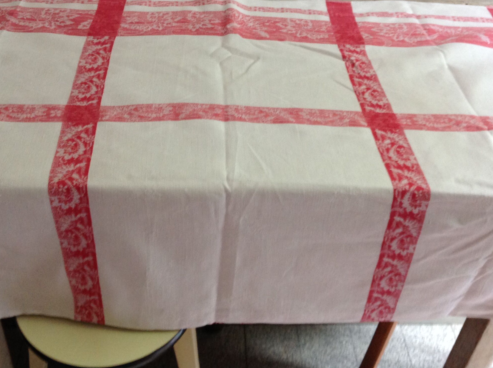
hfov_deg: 41.3
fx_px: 654
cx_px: 242
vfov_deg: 31.2
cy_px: 128
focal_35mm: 46
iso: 125
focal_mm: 4.28
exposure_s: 1/15
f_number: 2.4
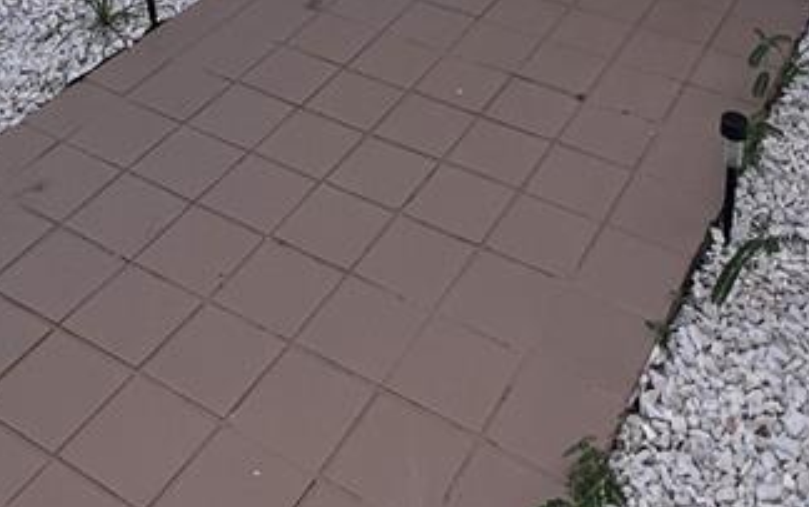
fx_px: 1125
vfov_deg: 17.0
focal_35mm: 51
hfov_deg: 39.5
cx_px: 427
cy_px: -562
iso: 32
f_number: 1.8
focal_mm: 1.57
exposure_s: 1/968
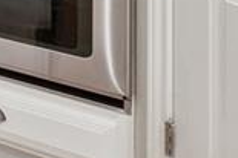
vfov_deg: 11.6
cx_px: -396
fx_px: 654
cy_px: -212
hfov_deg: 12.9
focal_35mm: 99
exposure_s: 1/2.5
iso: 800
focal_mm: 15
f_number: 11
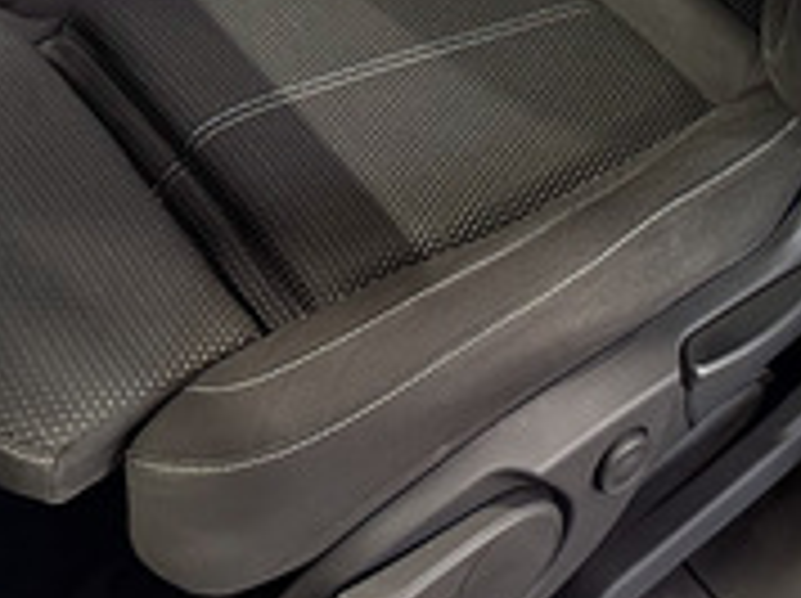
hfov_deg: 23.8
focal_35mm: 81
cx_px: 621
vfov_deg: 16.3
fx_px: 1872
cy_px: -346
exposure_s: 1/33
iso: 1000
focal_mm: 6.86
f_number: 1.78
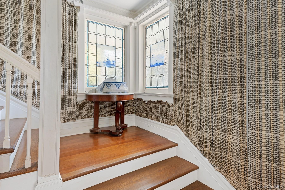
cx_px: 142
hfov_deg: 86.9
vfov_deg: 64.6
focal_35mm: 19
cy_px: 95
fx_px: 150
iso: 400
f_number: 8
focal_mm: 19
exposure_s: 1/1.67
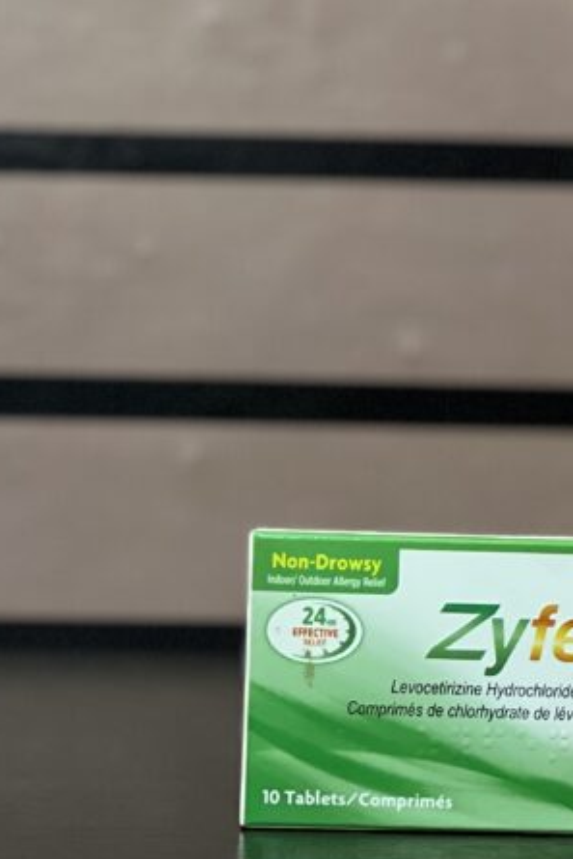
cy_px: 430
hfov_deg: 12.6
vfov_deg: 18.9
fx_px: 2576
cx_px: 523
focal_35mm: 108
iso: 320
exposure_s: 1/33
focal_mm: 9
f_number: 2.8
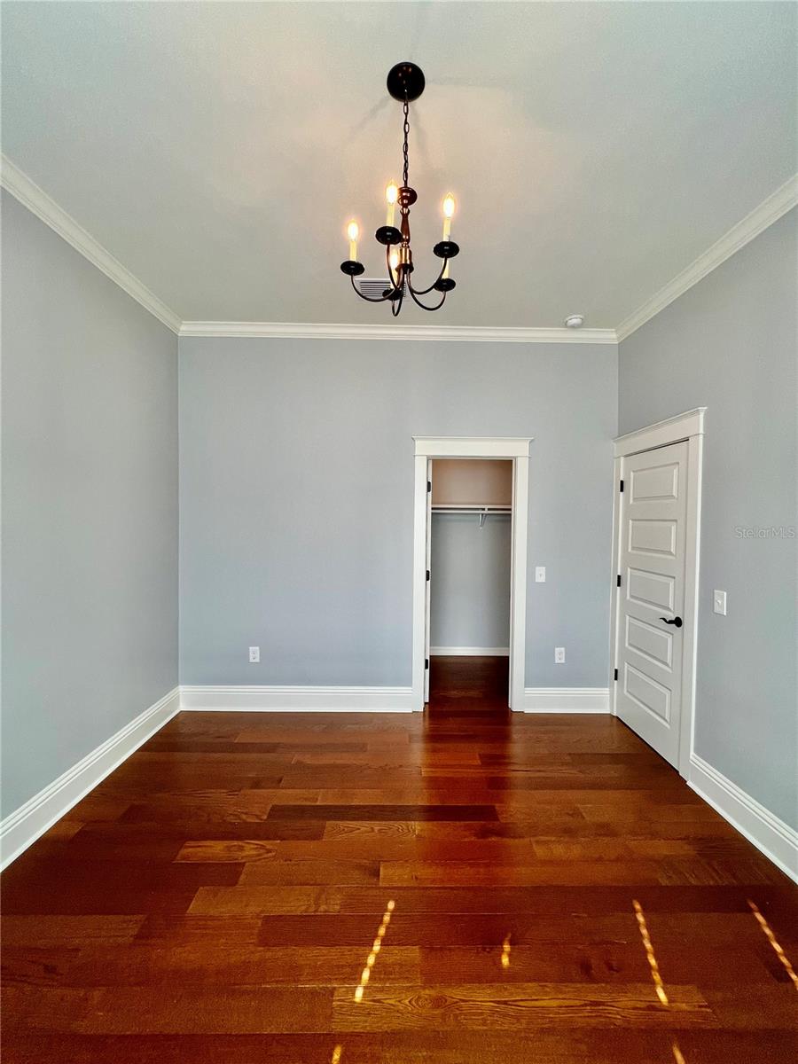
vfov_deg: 106.2
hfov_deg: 89.9
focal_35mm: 13
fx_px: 400
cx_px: 399
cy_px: 532
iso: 80
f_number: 1.8
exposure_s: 1/120
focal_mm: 1.57
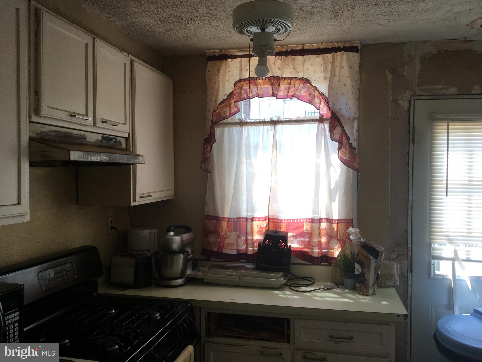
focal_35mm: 29
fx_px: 404
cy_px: 181
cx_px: 241
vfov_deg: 48.2
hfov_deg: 61.7
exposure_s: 1/120
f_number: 2.2
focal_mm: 4.15
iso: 32
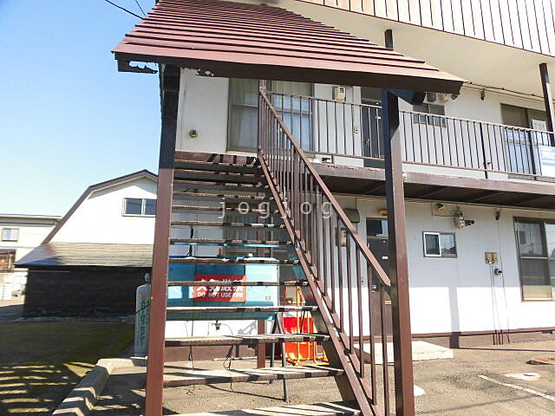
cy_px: 208
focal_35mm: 24
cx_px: 278
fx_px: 385
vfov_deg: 56.8
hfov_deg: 71.6
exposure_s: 1/640
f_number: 3.1
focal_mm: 4.3
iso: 100
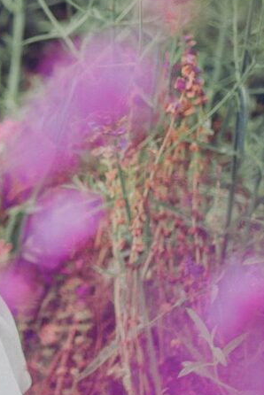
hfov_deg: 11.2
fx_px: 1318
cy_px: 195
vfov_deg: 17.1
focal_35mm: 120
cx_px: -58
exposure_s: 1/2500
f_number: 1.4
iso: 100
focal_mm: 35
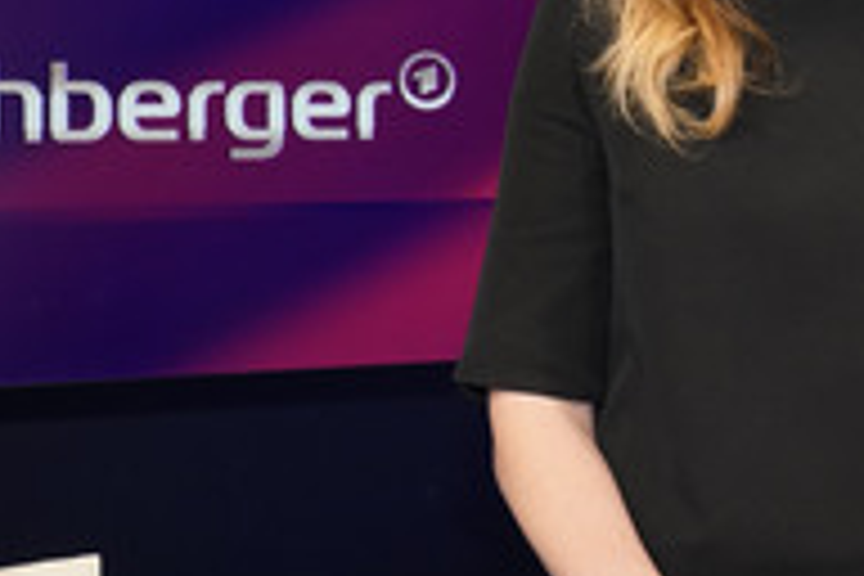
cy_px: 130
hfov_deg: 24.6
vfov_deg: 17.0
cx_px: 794
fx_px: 1920
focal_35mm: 80
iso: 2000
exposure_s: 1/125
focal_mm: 34
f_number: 5.6
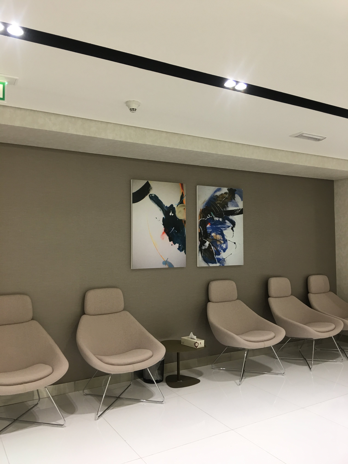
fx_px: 389
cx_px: 174
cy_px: 232
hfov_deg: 48.2
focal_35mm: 29
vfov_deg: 61.7
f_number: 2.2
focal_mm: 4.15
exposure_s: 1/17
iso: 40
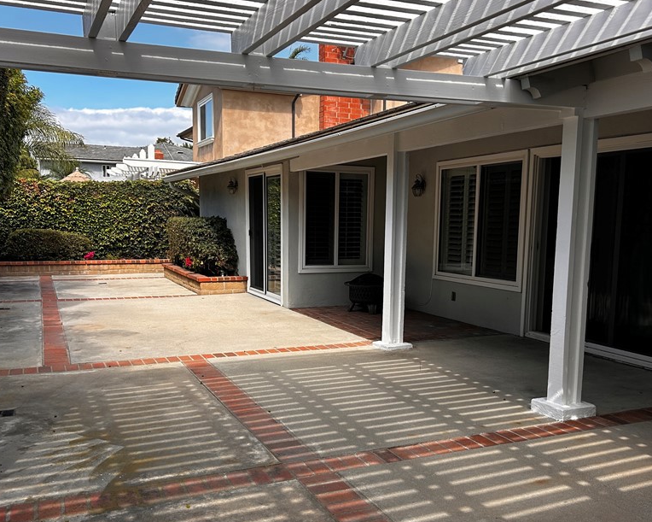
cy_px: 295
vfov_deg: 43.3
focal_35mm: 34
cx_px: 343
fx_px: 656
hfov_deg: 52.8
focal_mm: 5.7
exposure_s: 1/1412
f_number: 1.5
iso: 50
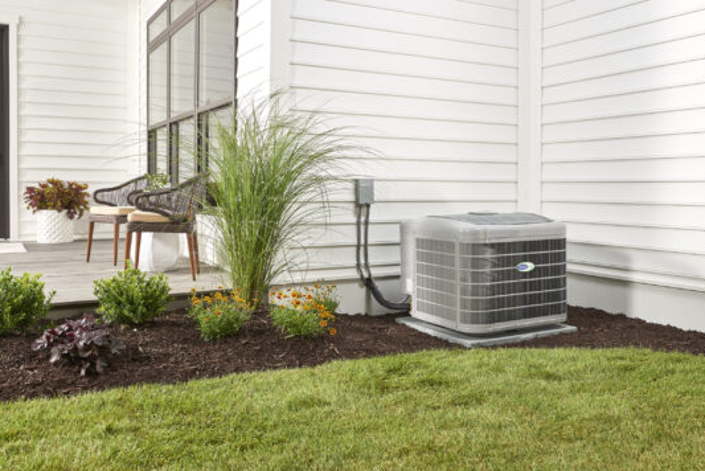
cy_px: 212
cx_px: 381
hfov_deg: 53.0
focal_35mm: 36
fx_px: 705
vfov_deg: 36.9
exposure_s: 1/100
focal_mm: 32
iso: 100
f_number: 6.3
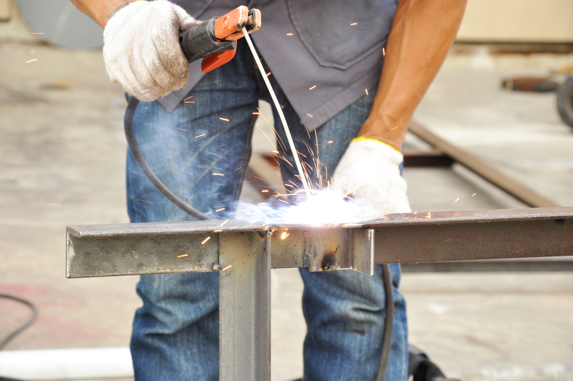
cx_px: 286
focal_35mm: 158
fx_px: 2504
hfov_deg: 13.1
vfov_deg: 8.7
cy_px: 190
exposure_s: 1/125
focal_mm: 105
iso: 400
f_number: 8
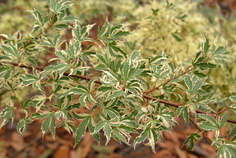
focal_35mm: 75
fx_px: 492
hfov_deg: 27.0
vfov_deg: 18.2
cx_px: 118
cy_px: 79
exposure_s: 1/180
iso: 400
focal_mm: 50
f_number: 7.1
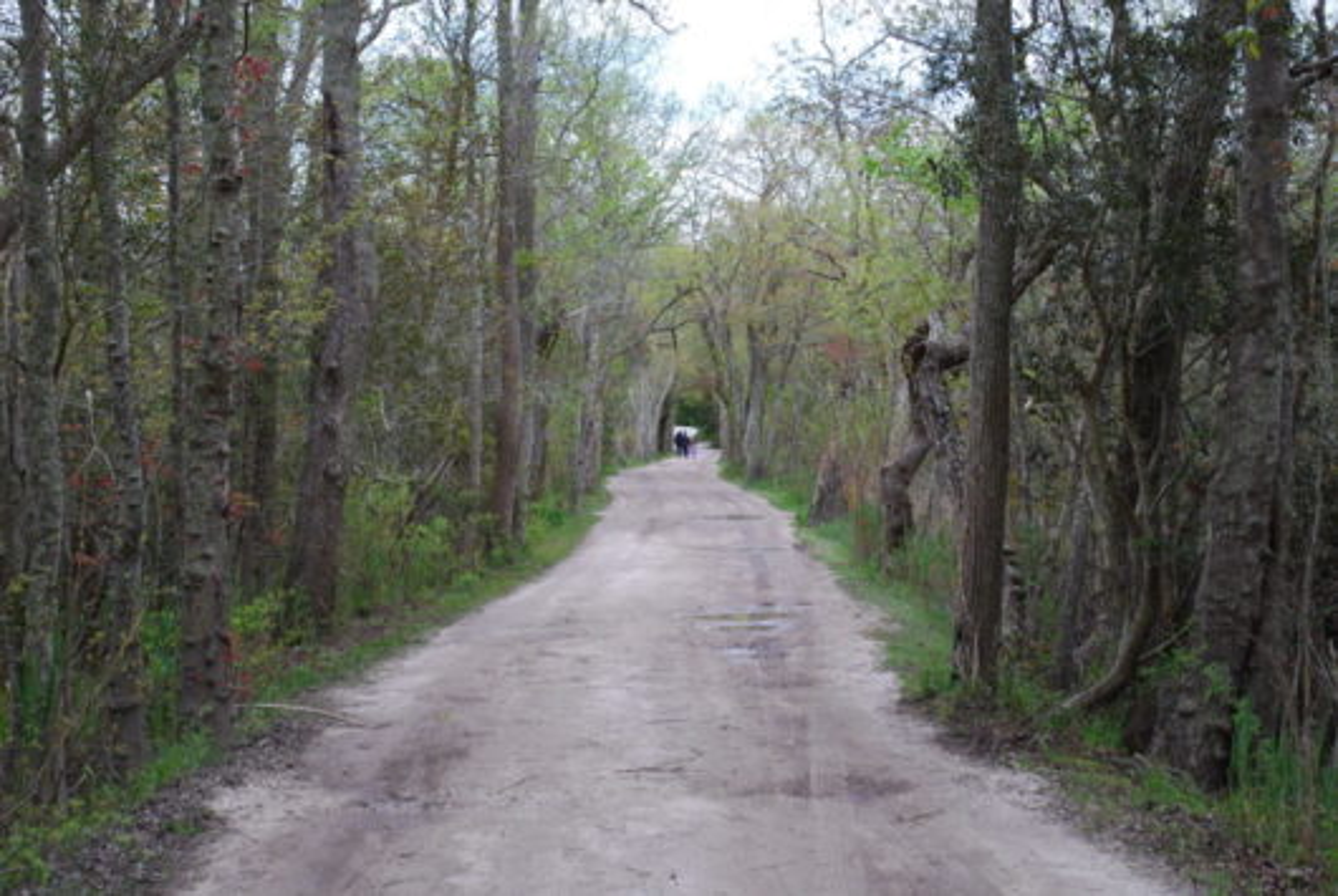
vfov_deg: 20.2
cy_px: 448
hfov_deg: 29.8
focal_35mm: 68
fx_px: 2512
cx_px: 669
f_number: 9
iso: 200
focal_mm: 45
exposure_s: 1/100
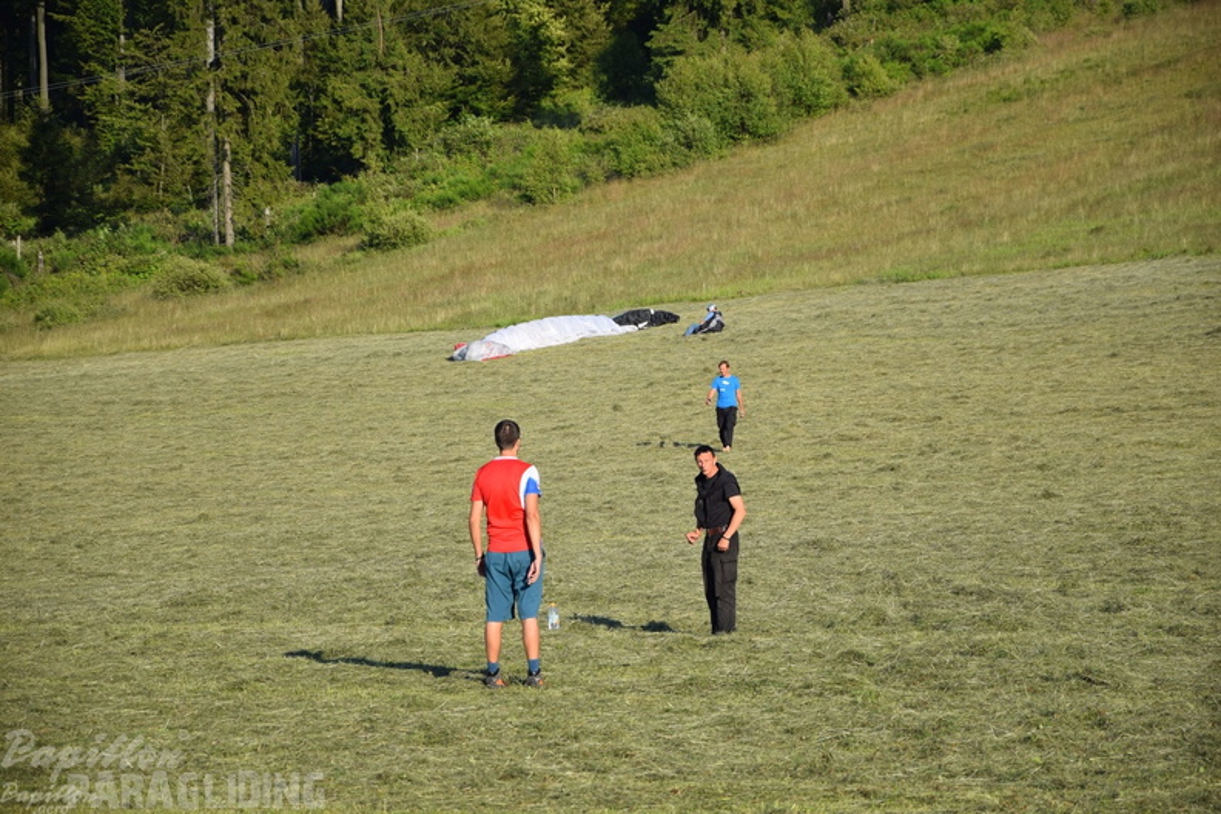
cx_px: 610
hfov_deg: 14.0
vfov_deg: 9.3
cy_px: 407
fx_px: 4985
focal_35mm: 147
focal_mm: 98
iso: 200
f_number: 6.3
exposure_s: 1/640
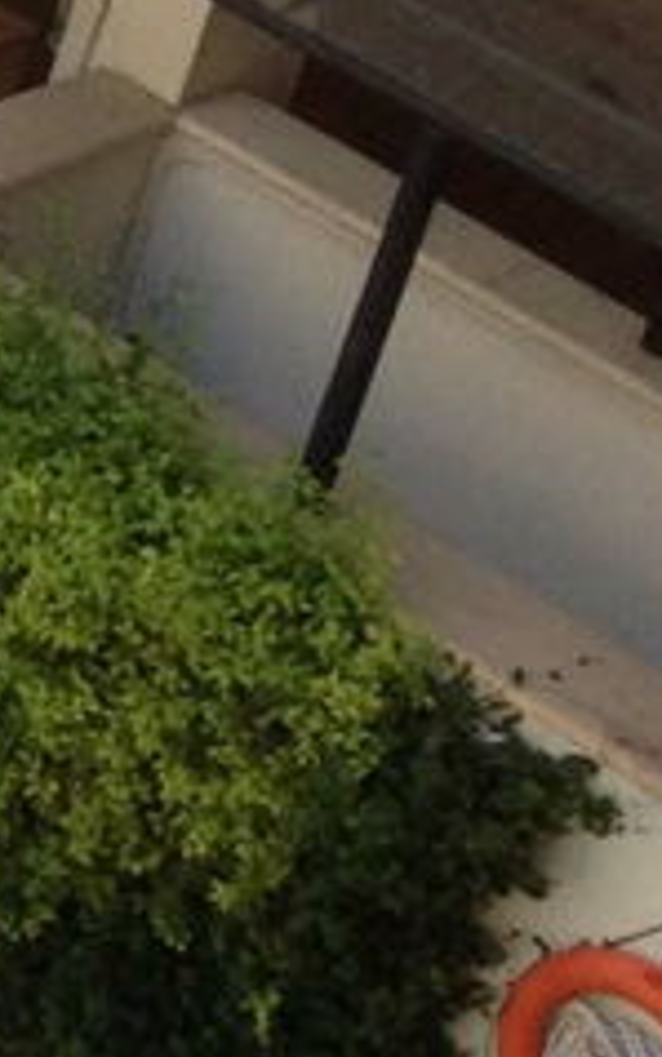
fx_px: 7179
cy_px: 27
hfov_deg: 4.5
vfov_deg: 8.4
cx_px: -2697
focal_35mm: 249
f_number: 2.4
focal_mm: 4.28
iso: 50
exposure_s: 1/246
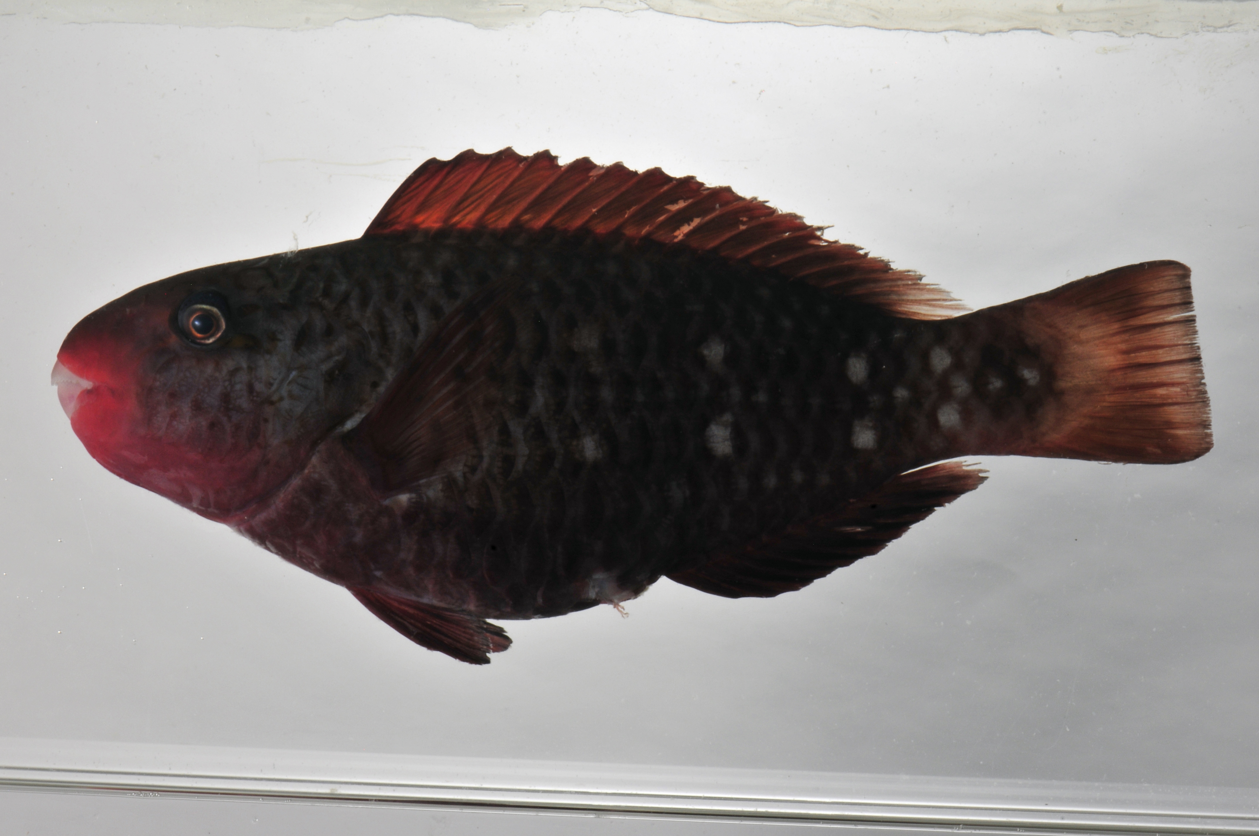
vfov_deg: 8.7
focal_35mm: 158
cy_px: 418
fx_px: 5501
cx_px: 630
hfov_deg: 13.1
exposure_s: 1/60
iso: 200
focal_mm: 105
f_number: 36
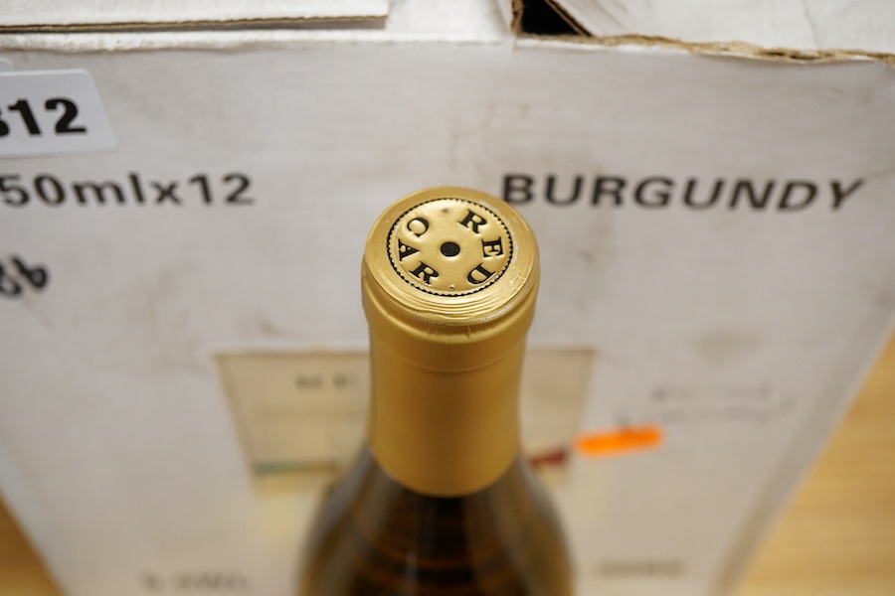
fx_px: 1119
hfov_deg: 43.6
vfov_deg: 29.9
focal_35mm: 45
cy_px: 298
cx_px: 448
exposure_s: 1/125
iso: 1250
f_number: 7.1
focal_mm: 30
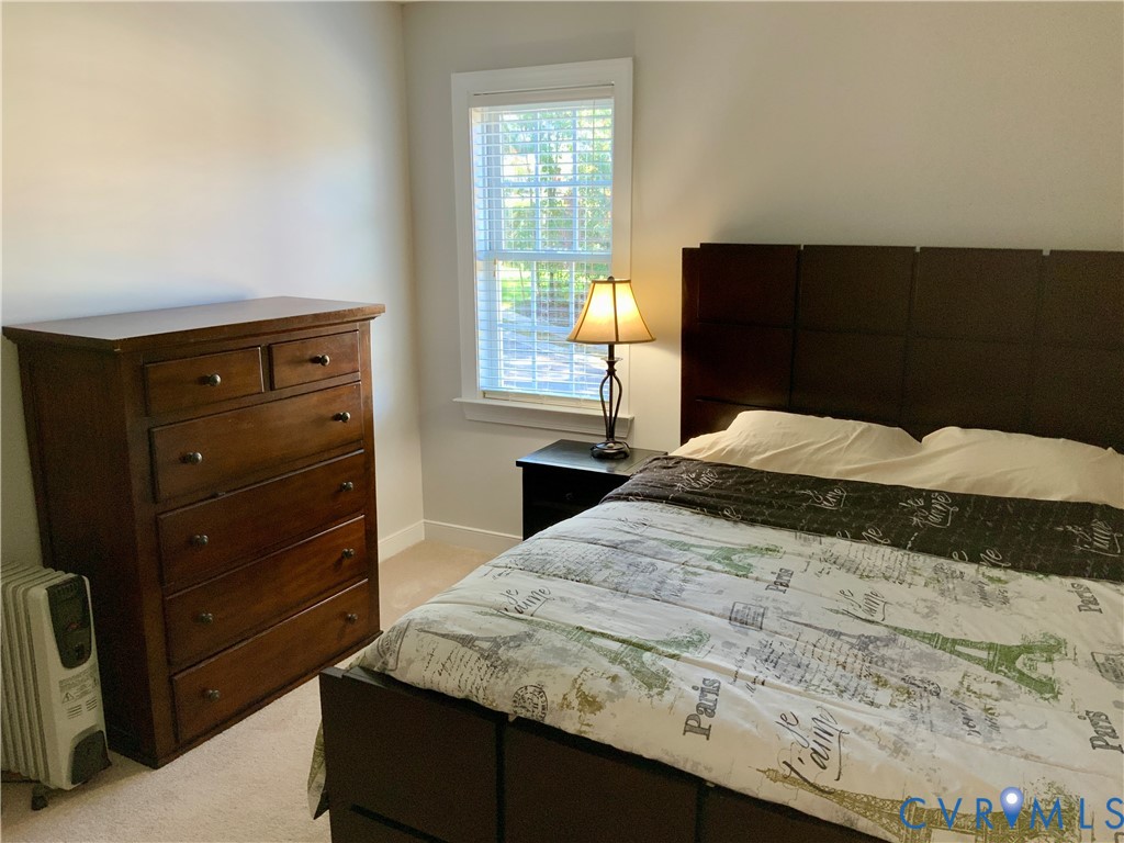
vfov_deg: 48.2
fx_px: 942
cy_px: 422
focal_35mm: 29
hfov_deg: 61.7
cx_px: 562
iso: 100
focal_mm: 3
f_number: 1.8
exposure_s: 1/60
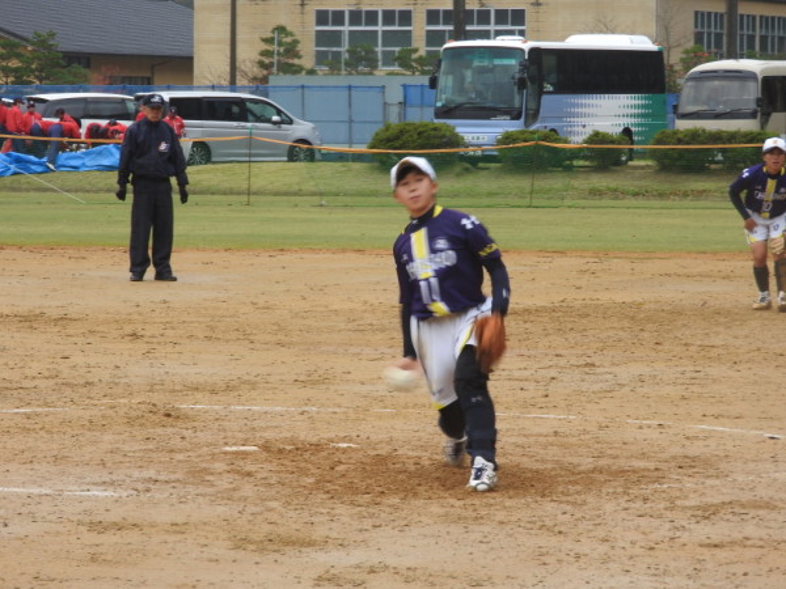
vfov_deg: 8.2
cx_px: 393
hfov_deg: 11.0
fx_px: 4087
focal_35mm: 180
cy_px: 294
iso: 100
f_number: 5.3
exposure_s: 1/100
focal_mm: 32.2
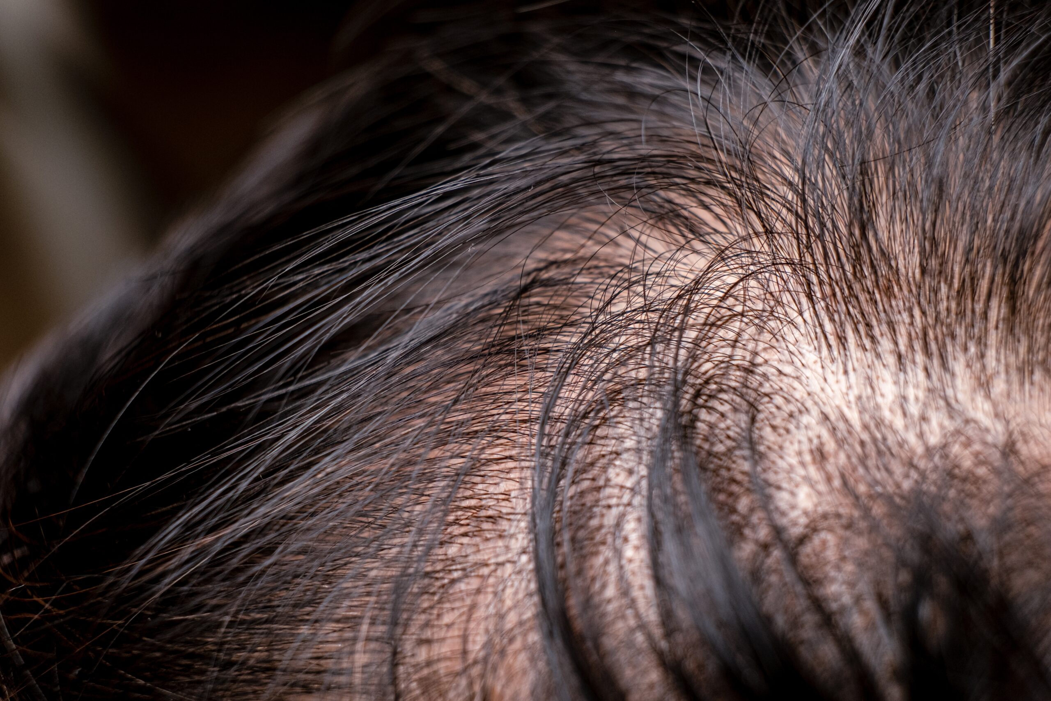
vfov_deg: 16.5
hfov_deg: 24.5
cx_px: 526
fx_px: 2423
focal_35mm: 83
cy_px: 350
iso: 320
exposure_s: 1/60
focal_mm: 55
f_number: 4.5
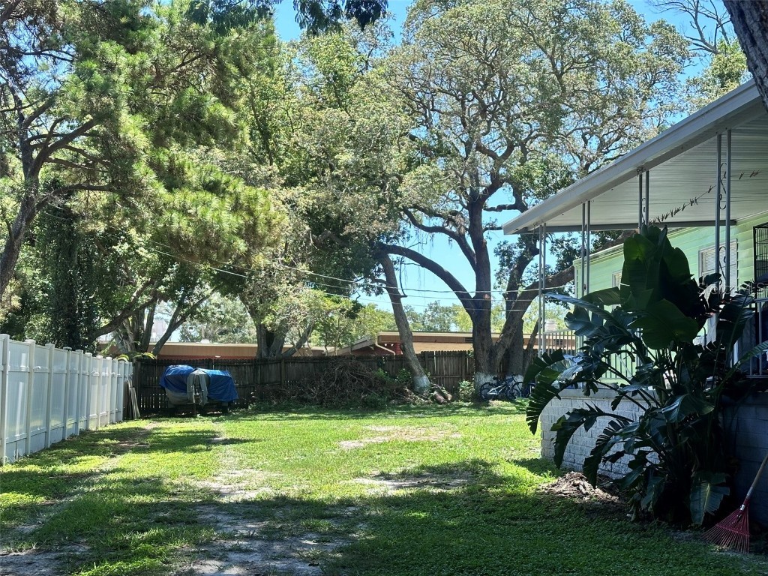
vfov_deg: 30.3
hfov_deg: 39.7
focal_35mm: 48
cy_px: 288
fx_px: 1065
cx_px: 384
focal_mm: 6.86
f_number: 1.78
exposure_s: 1/1030
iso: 64
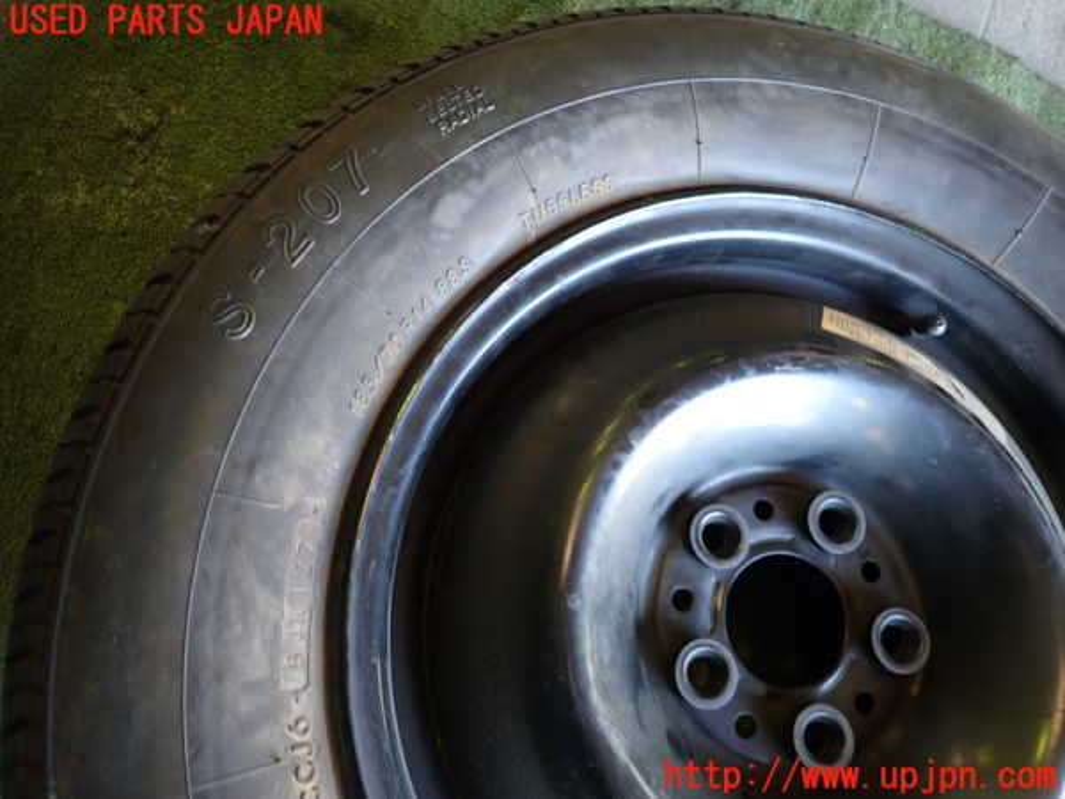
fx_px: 769
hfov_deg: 69.4
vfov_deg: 54.9
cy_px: 400
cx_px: 532
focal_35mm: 25
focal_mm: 4.5
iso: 250
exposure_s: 1/30
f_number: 2
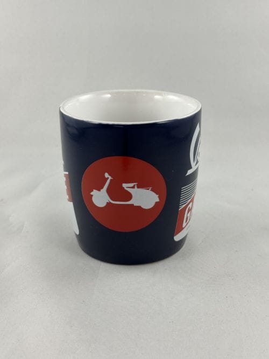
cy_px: 180
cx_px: 134
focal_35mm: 48
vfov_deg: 39.7
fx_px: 498
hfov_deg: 30.3
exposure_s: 1/100
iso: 64
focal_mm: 6.86
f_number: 1.78
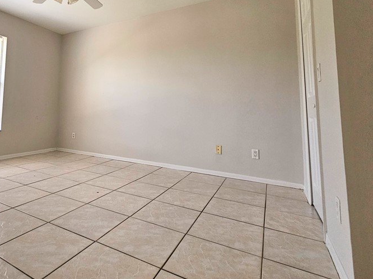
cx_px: 113
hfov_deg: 78.0
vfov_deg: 63.4
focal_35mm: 20
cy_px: 82
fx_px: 215
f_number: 2.2
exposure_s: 1/359
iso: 160
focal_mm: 2.2
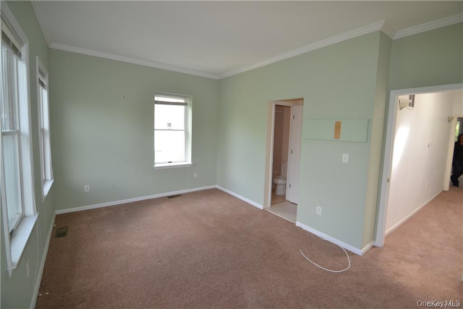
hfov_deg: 100.4
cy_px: 154
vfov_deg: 77.3
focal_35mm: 15
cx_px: 232
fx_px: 193
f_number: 4
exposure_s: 1/125
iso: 280
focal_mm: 10
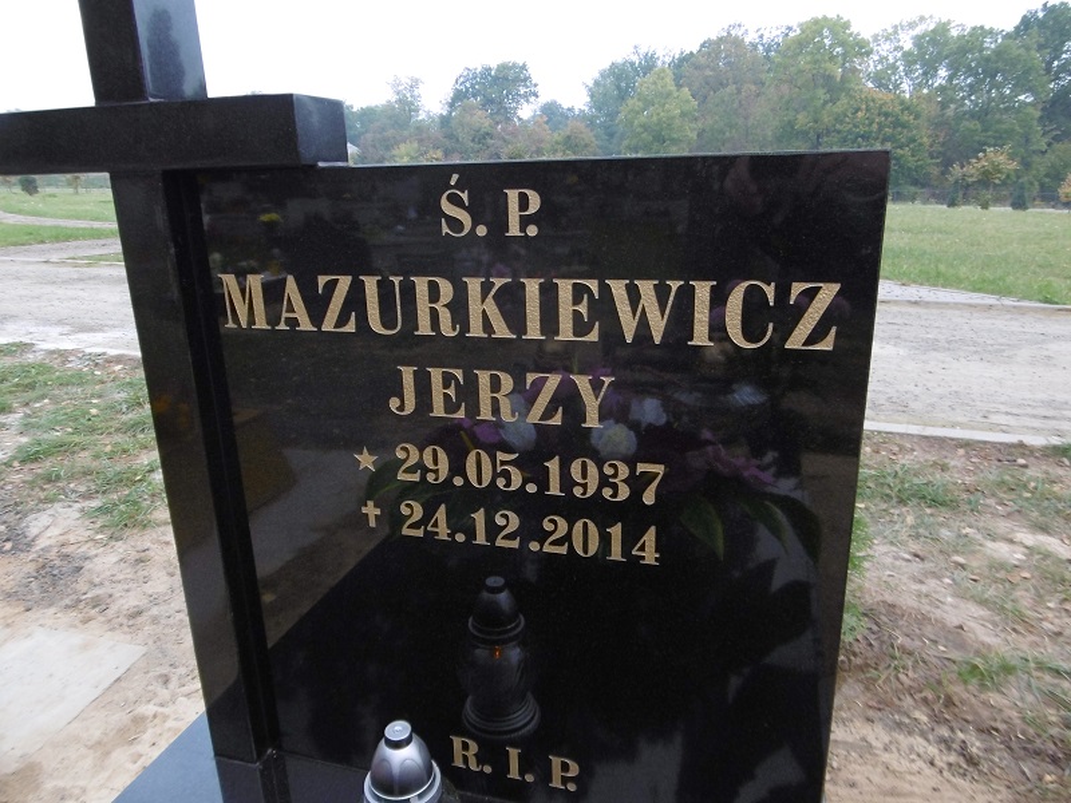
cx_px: 536
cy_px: 402
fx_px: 743
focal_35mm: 24
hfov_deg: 71.6
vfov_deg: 56.8
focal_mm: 4.3
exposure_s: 1/125
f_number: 3.1
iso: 160
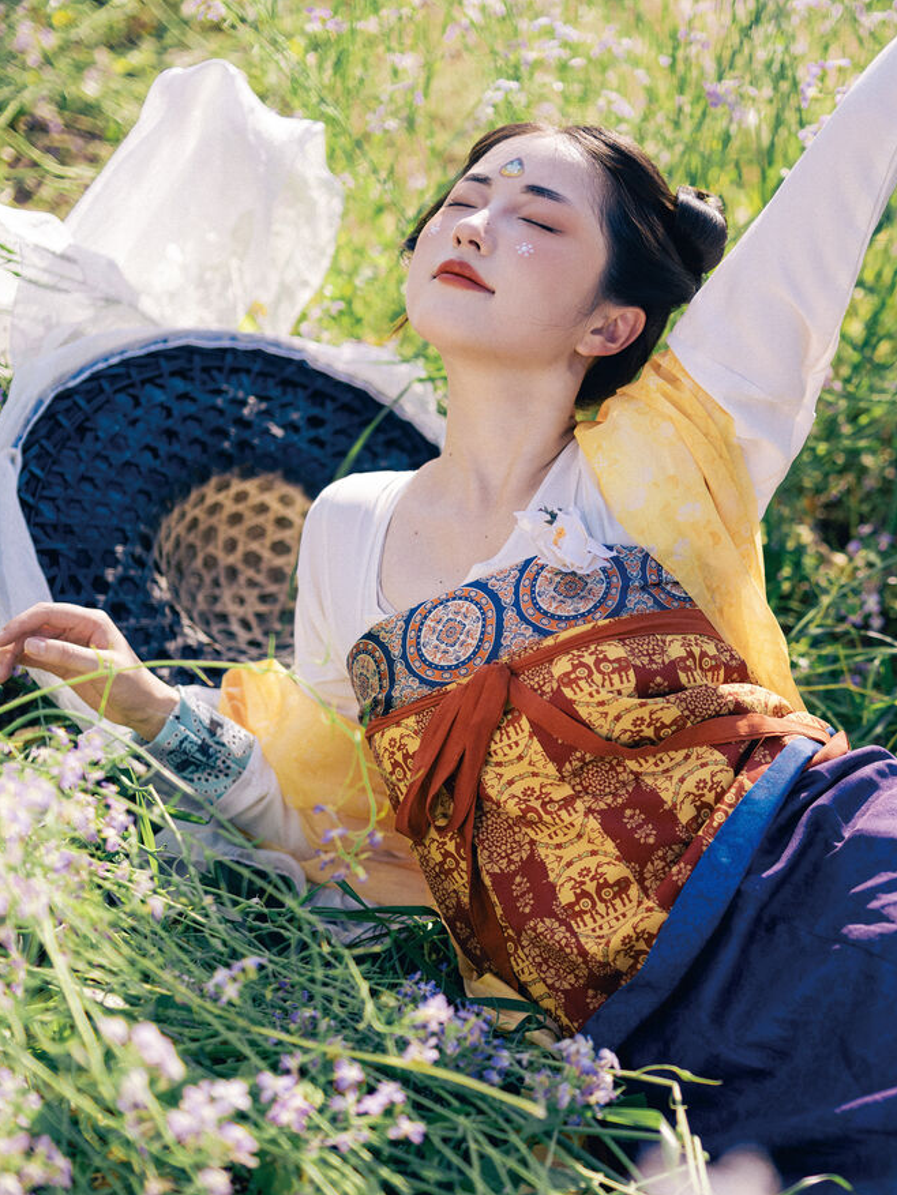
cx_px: 693
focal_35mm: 73
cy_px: 696
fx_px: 2522
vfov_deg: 26.6
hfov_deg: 20.0
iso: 250
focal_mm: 50
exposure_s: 1/4000
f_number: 1.8
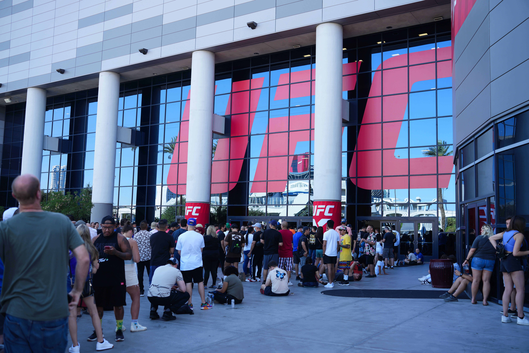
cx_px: 264
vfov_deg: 37.9
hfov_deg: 54.4
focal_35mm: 35
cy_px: 176
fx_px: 514
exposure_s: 1/250
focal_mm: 35
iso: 100
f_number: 2.8
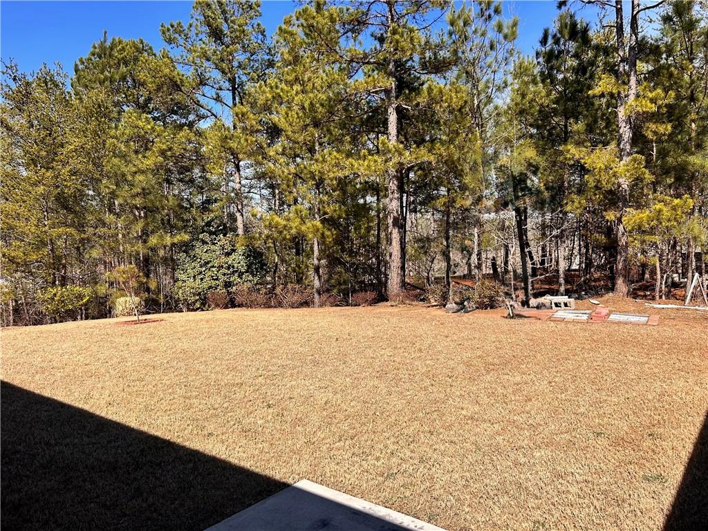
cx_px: 354
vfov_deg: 53.1
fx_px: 532
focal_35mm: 26
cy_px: 266
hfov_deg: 67.3
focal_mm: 5.7
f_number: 1.5
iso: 50
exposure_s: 1/3571
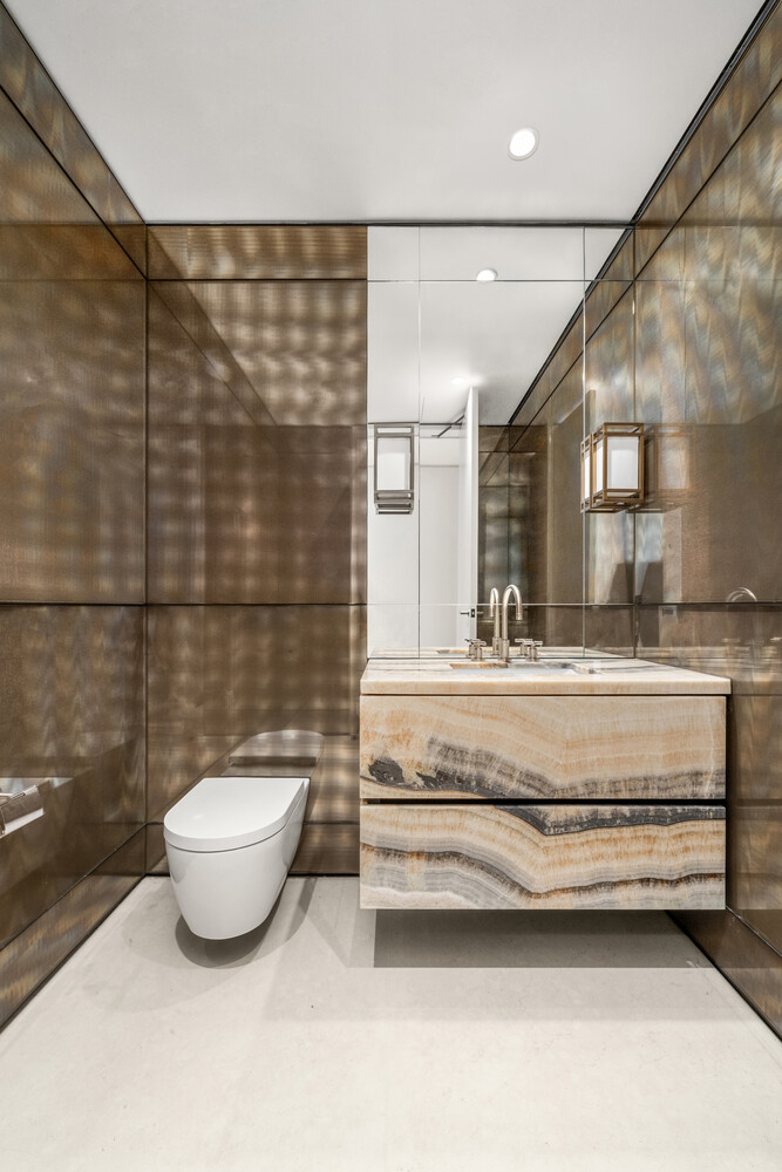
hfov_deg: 77.3
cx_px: 391
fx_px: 489
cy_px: 586
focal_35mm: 15
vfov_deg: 100.4
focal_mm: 15
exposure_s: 1
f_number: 20
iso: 800
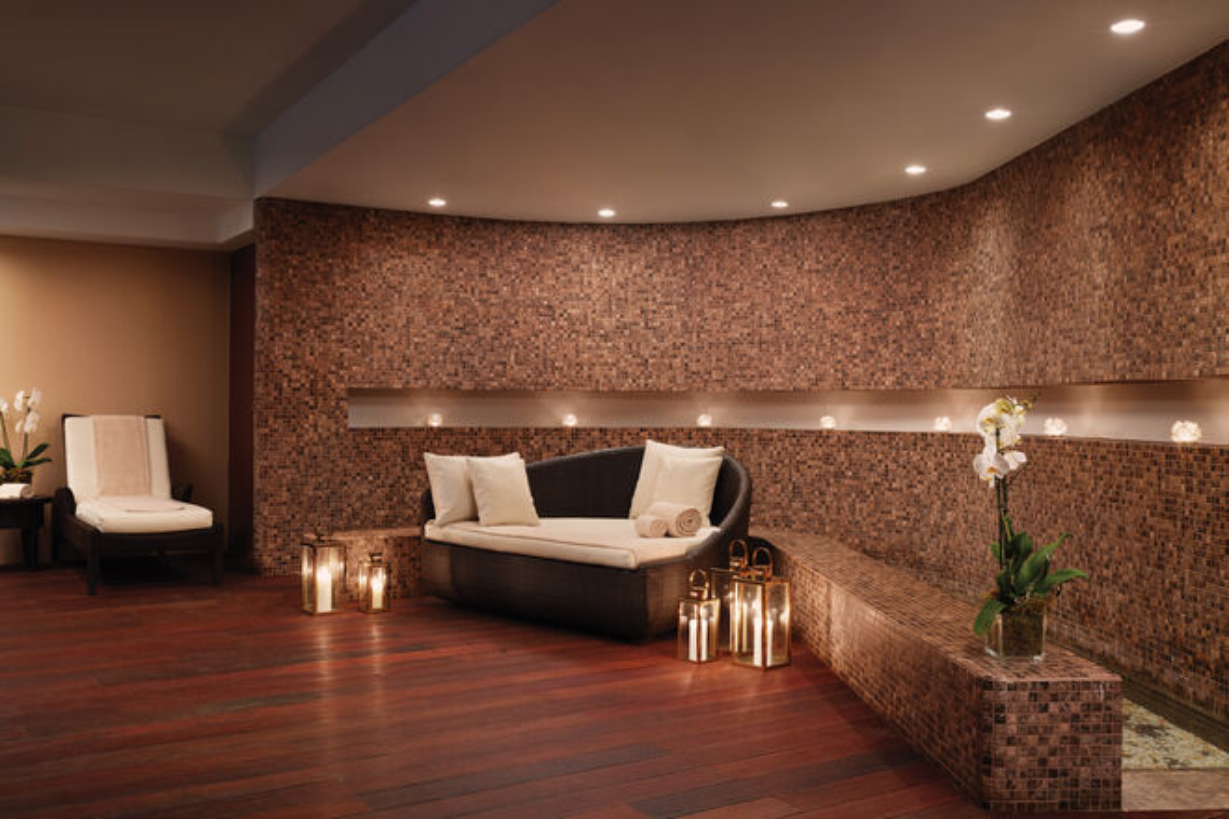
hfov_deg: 54.4
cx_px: 614
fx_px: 1195
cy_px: 410
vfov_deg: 37.9
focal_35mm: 35
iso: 160
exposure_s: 1/250
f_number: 16
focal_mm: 35
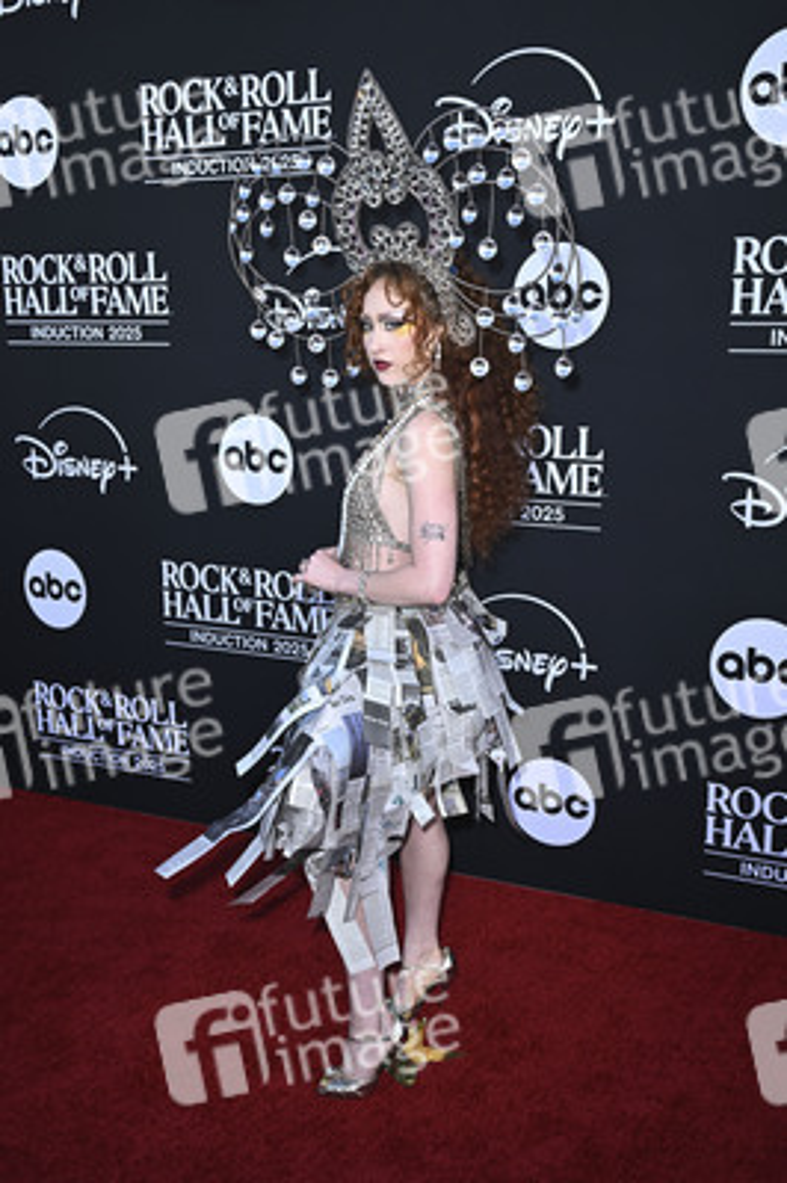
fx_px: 1215
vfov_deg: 51.9
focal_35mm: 37
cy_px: 592
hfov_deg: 35.9
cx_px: 394
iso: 640
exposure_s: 1/320
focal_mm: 37
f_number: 6.3
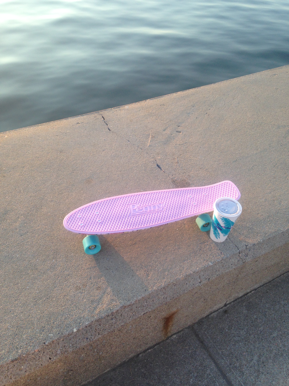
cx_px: 144
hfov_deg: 42.9
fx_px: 367
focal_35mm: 33
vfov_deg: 55.4
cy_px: 193
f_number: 2.4
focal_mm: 4.12
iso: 50
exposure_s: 1/221
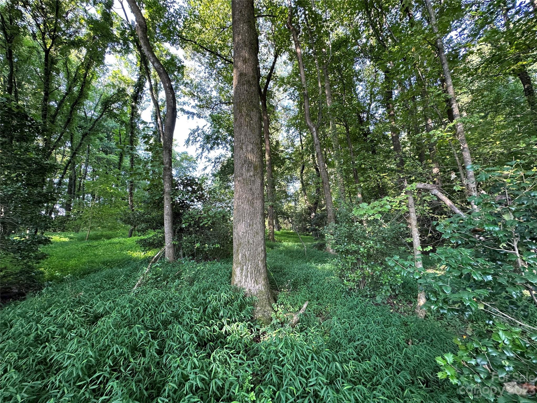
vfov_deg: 85.7
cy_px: 202
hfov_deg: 102.1
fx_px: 217
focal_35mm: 14
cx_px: 268
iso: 100
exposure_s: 1/99
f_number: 2.2
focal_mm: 2.22
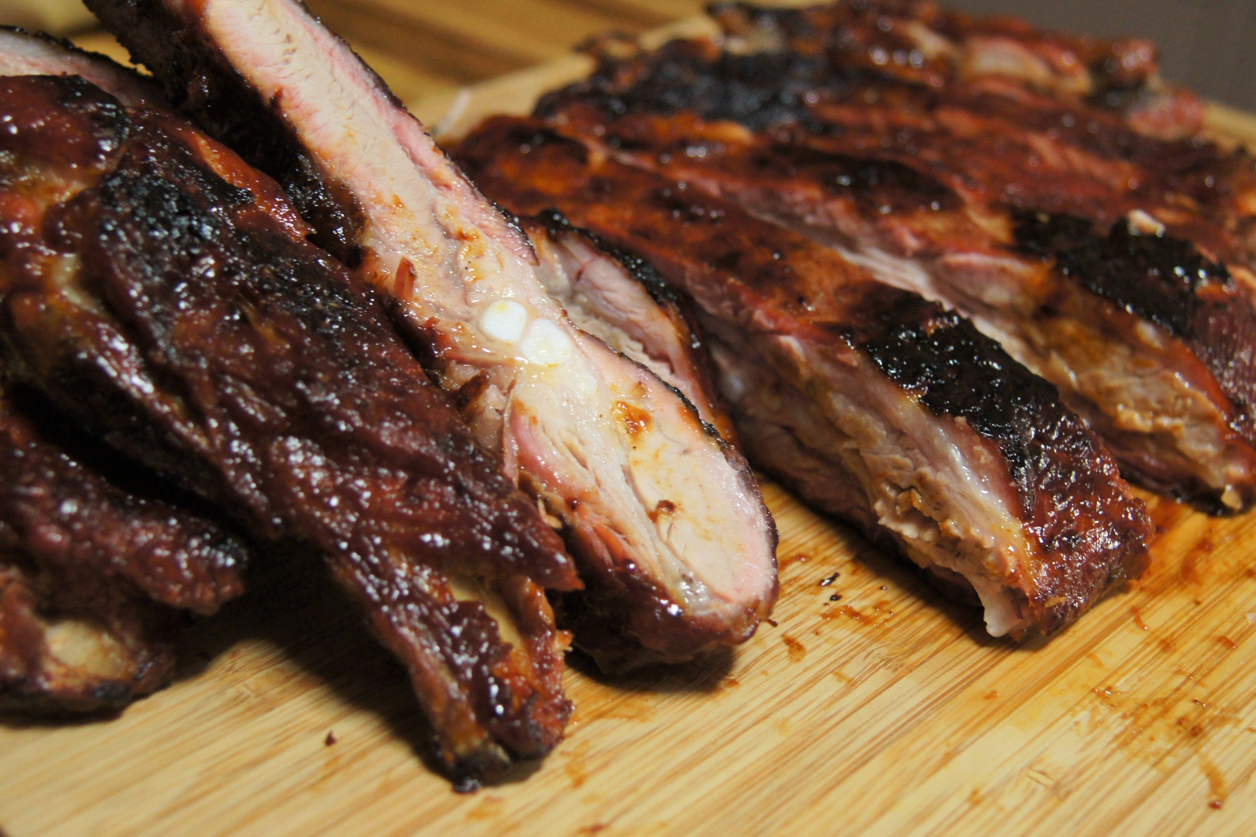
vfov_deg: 25.7
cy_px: 418
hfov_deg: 37.9
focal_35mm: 52
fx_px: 1831
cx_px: 628
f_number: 4.5
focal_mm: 35
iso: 1600
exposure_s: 1/50
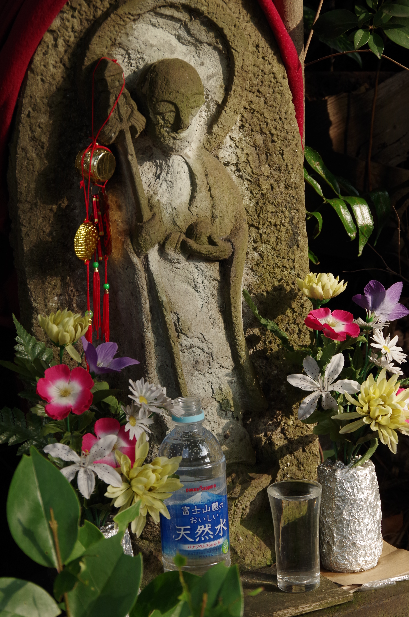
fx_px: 1352
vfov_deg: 25.7
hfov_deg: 17.2
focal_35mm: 79
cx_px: 204
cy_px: 308
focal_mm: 53
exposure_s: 1/400
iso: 500
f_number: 7.1
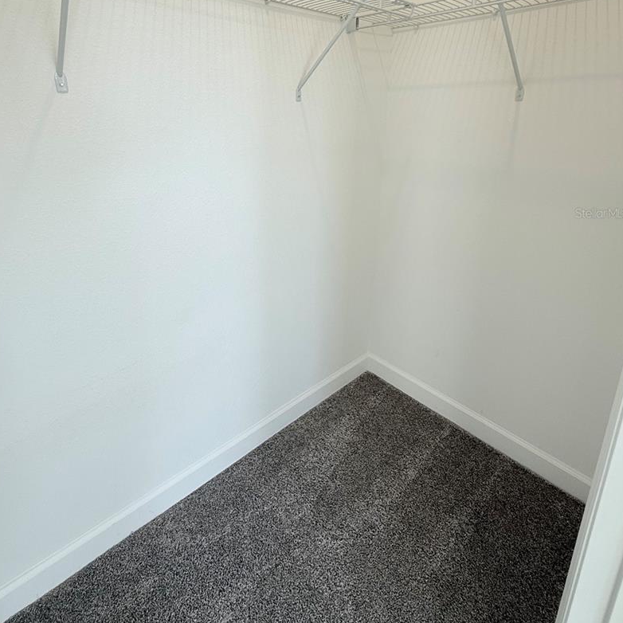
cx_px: 273
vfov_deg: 75.5
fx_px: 387
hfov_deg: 77.3
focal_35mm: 19
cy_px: 213
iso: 64
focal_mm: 2.22
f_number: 2.2
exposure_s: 1/120
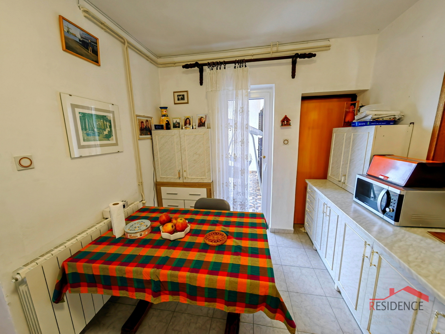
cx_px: 222
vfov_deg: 89.9
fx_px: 167
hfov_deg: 106.2
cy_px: 167
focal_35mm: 13
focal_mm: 1.76
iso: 64
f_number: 2.2
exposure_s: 1/50
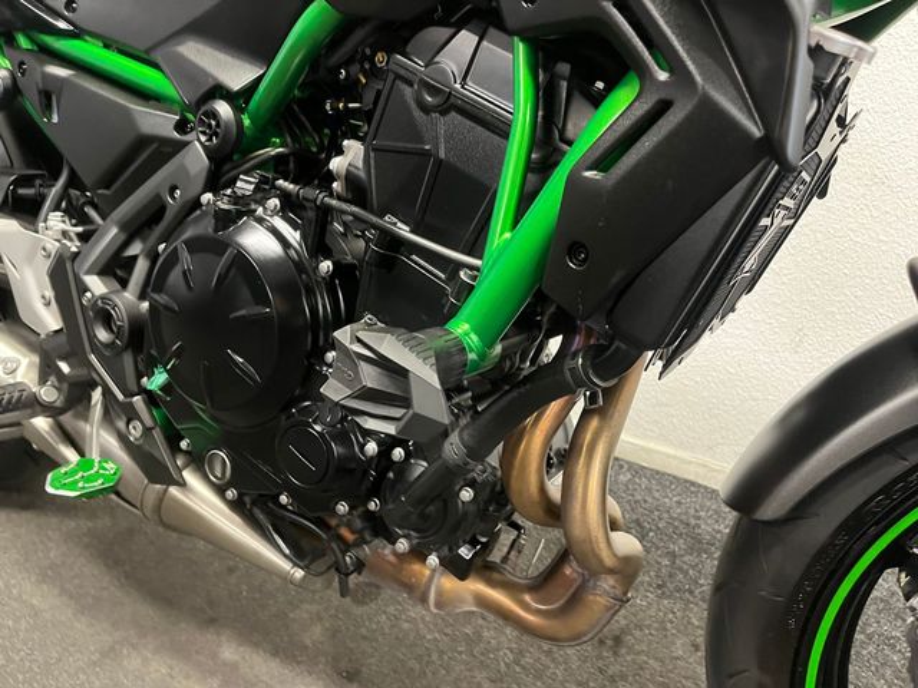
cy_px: 344
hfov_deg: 67.3
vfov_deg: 53.1
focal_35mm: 26
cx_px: 459
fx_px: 690
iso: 400
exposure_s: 1/33
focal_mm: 5.1
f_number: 1.6
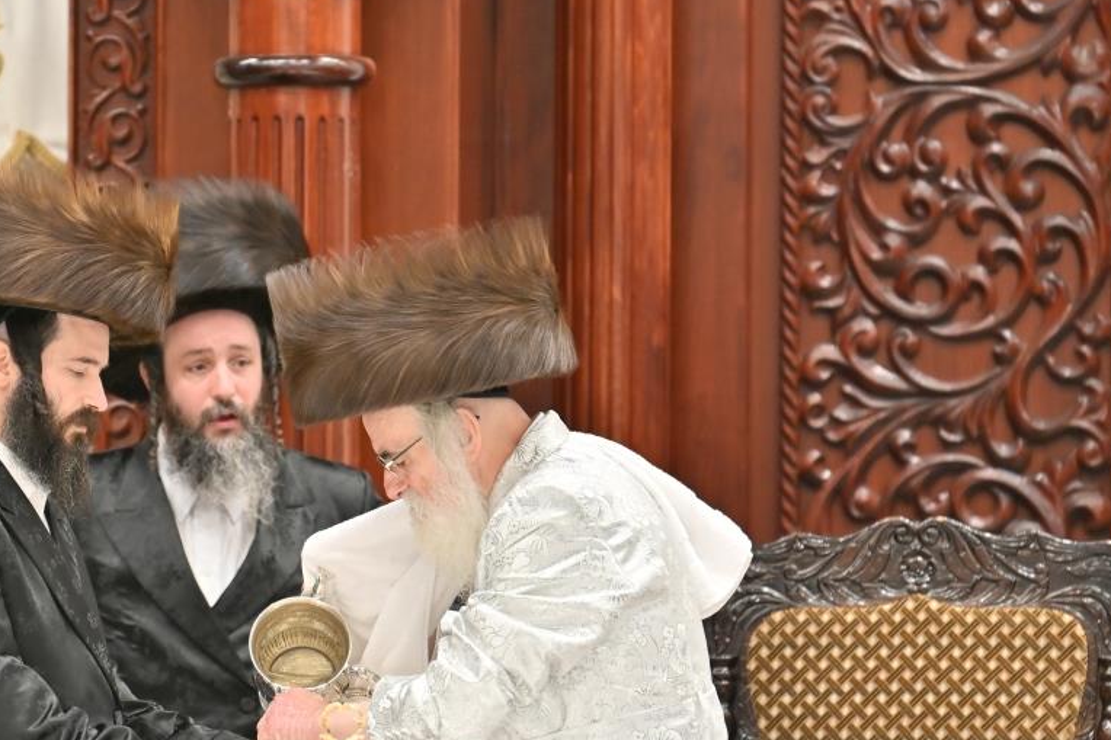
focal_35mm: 402
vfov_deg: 3.4
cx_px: 412
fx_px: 12403
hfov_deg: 5.1
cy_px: 480
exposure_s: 1/250
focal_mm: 200
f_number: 2.8
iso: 320
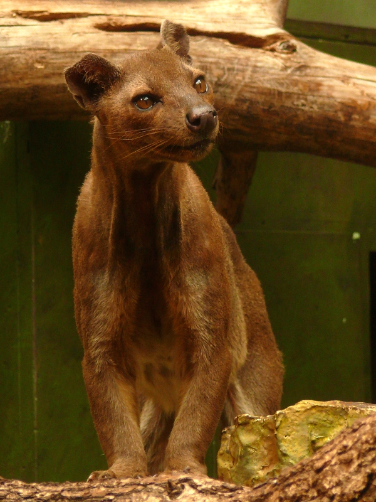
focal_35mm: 238
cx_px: 188
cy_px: 251
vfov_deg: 8.3
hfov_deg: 6.2
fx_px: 3447
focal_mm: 45.1
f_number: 3.6
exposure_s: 1/50
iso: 200
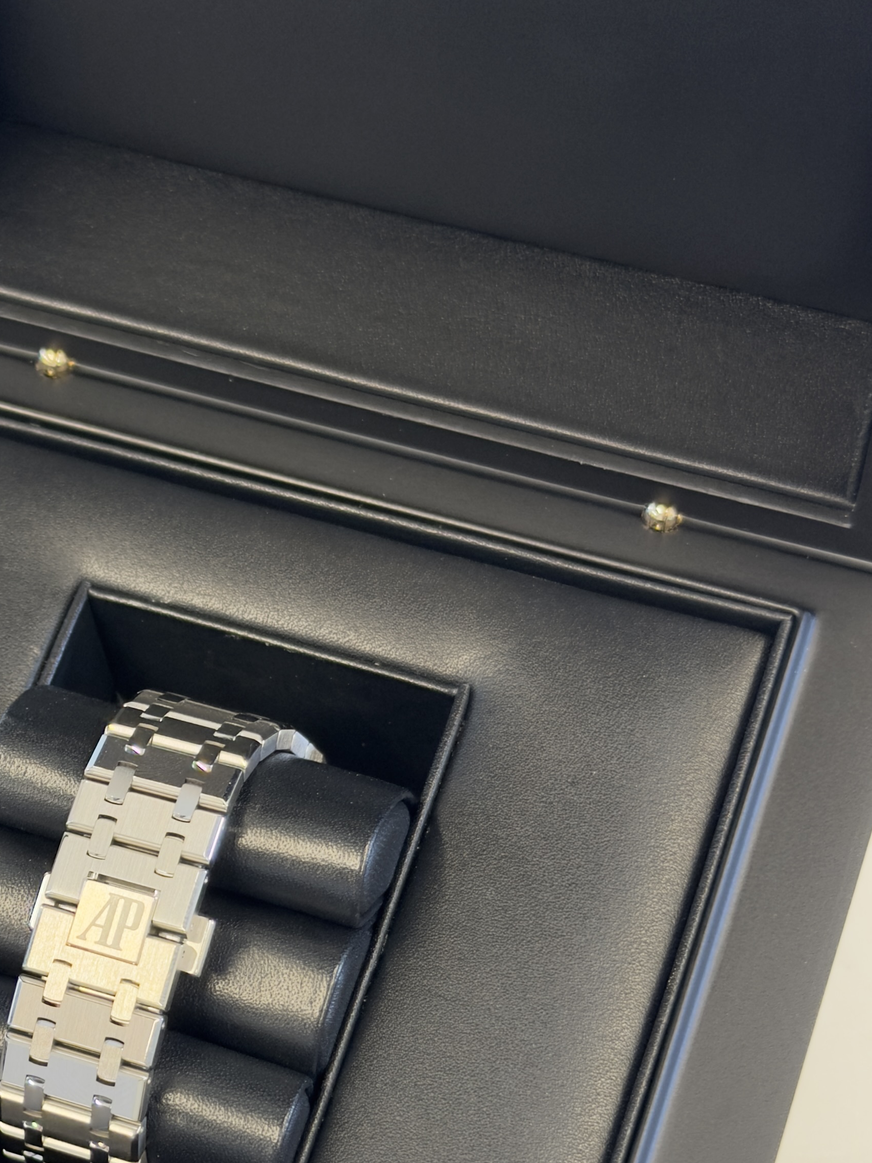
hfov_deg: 17.2
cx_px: 169
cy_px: 792
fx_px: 2855
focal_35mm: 85
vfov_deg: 22.9
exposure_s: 1/50
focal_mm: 6.76
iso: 250
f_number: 1.78
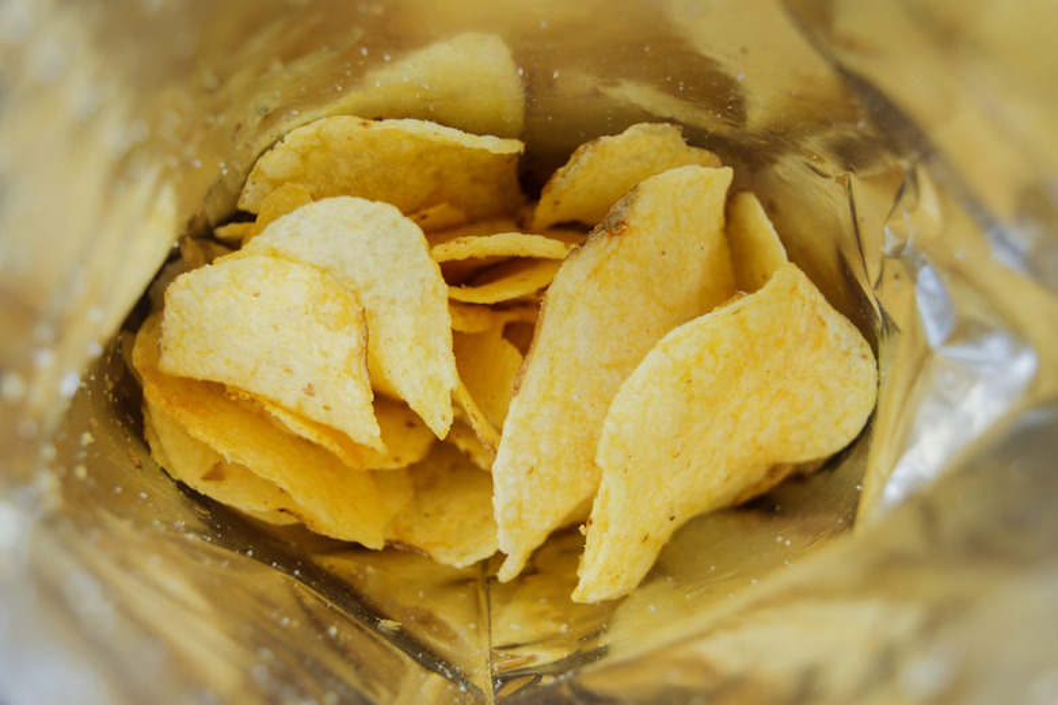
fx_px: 1146
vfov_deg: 34.2
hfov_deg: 49.6
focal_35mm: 39
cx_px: 529
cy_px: 352
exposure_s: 1/100
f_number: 4
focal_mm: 26
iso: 320
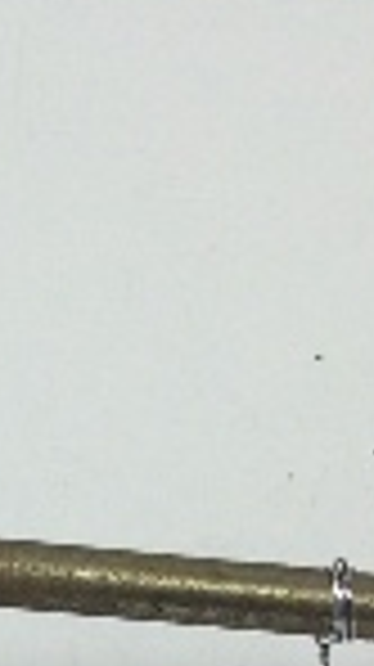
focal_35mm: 151
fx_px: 2668
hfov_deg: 7.9
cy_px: 576
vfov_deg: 14.1
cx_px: -72
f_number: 2.4
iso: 50
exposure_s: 1/120
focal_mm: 3.3
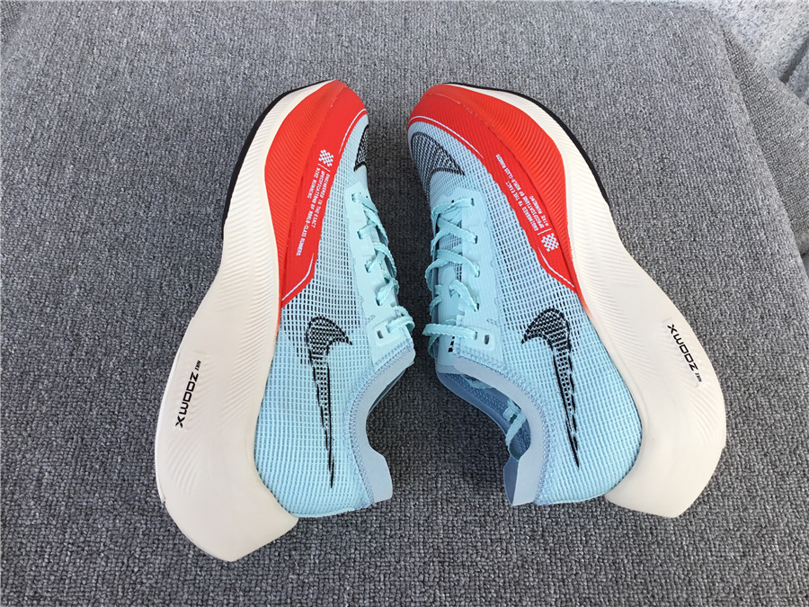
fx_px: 724
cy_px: 304
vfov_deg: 45.4
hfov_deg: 58.4
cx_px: 404
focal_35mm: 31
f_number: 2.4
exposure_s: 1/337
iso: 25
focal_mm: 3.3
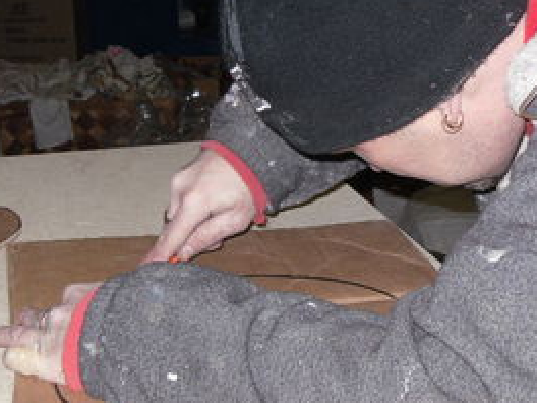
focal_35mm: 85
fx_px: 1319
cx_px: 332
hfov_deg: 23.0
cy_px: 254
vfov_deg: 17.3
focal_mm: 6.3
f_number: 3.5
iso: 100
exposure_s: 1/45
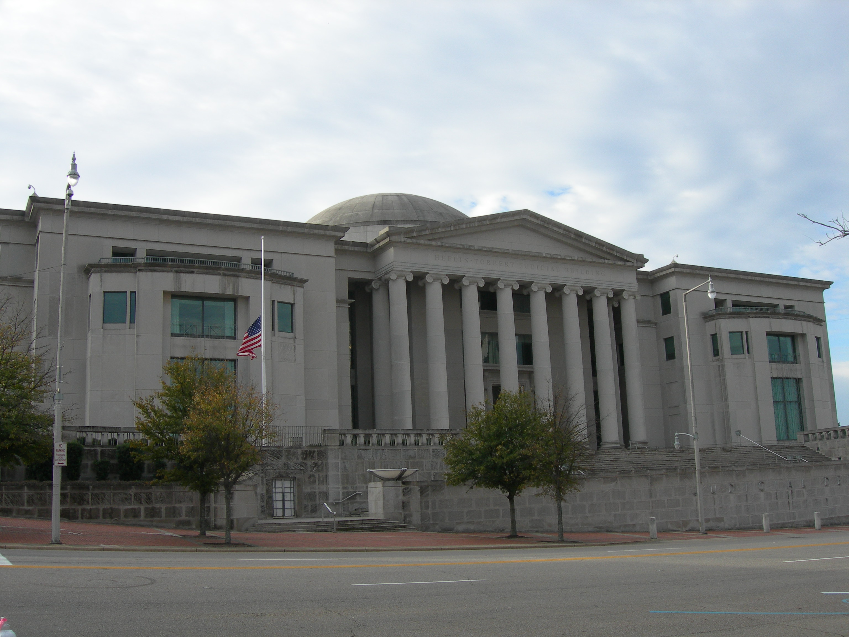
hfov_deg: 49.0
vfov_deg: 37.7
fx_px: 932
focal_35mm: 38
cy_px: 318
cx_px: 424
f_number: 4.8
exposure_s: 1/216
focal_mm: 7.8
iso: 50
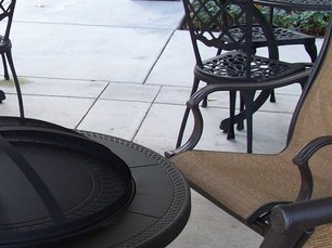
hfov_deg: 20.5
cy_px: 141
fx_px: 901
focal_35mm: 94
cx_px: 44
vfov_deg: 15.7
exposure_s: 1/85.8
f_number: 2.7
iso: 80
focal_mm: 6
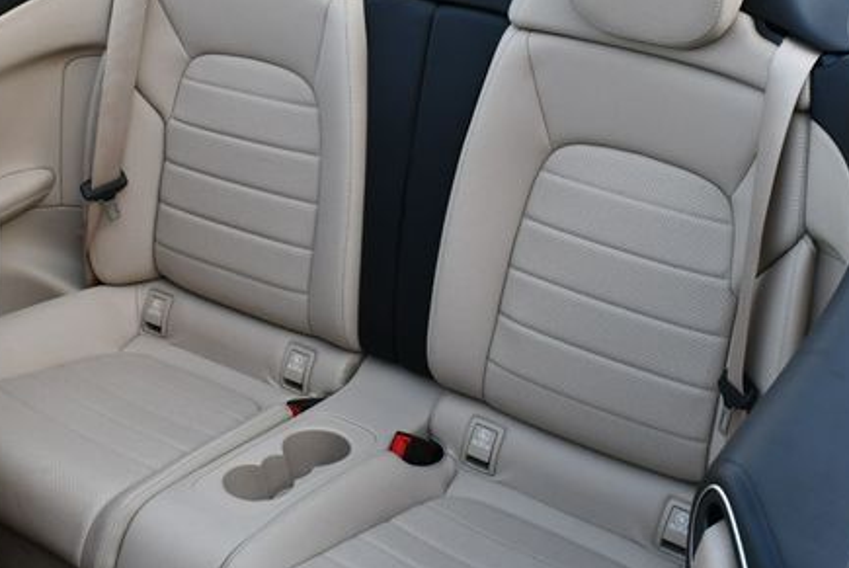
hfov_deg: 37.4
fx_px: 1251
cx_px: 377
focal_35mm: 53
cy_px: 191
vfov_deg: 25.4
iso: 200
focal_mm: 18
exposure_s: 1/250
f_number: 6.3
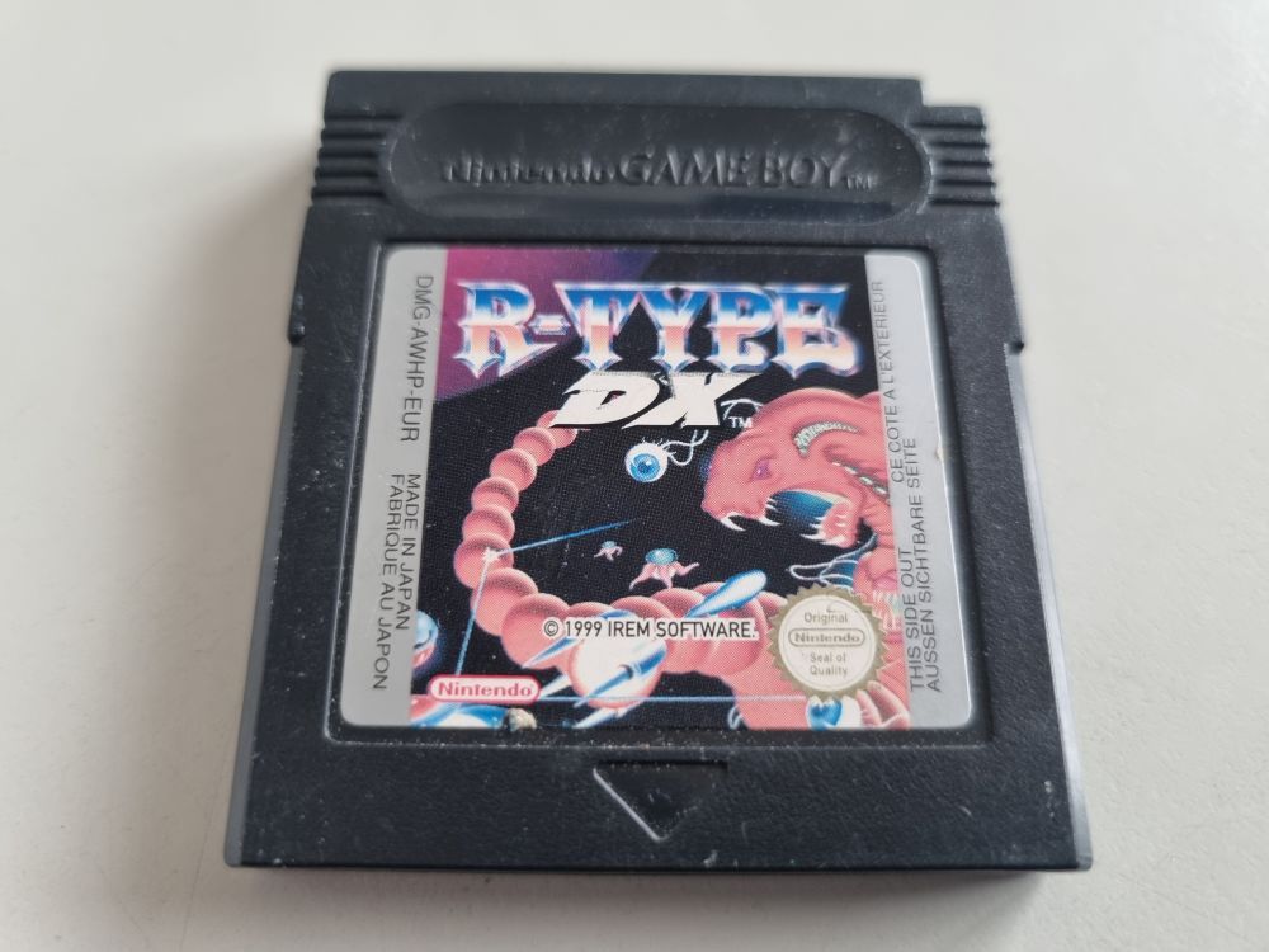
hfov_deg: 67.3
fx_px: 953
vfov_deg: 53.1
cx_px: 634
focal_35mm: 26
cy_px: 476
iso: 160
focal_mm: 5.4
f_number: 1.8
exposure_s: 1/50
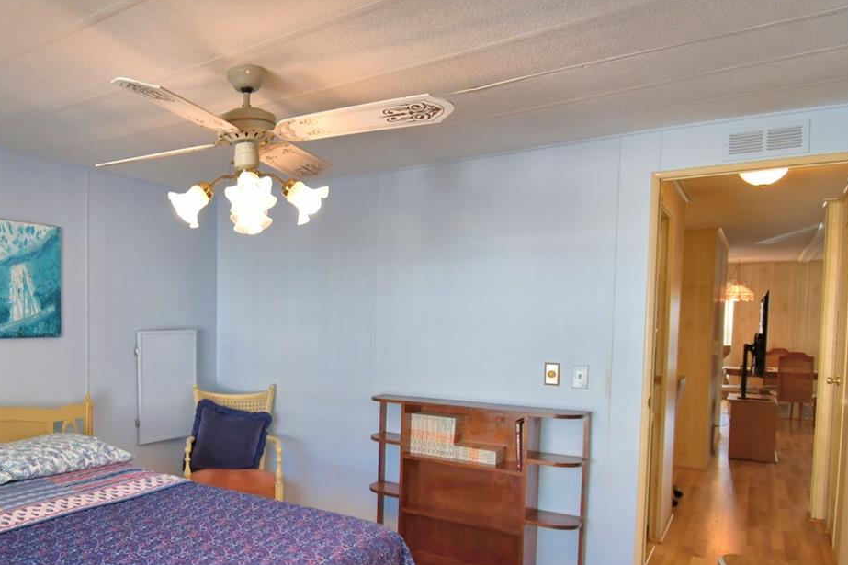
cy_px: 359
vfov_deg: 49.0
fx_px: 612
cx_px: 215
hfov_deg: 65.3
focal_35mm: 26
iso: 400
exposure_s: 1/80
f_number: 4.5
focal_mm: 10
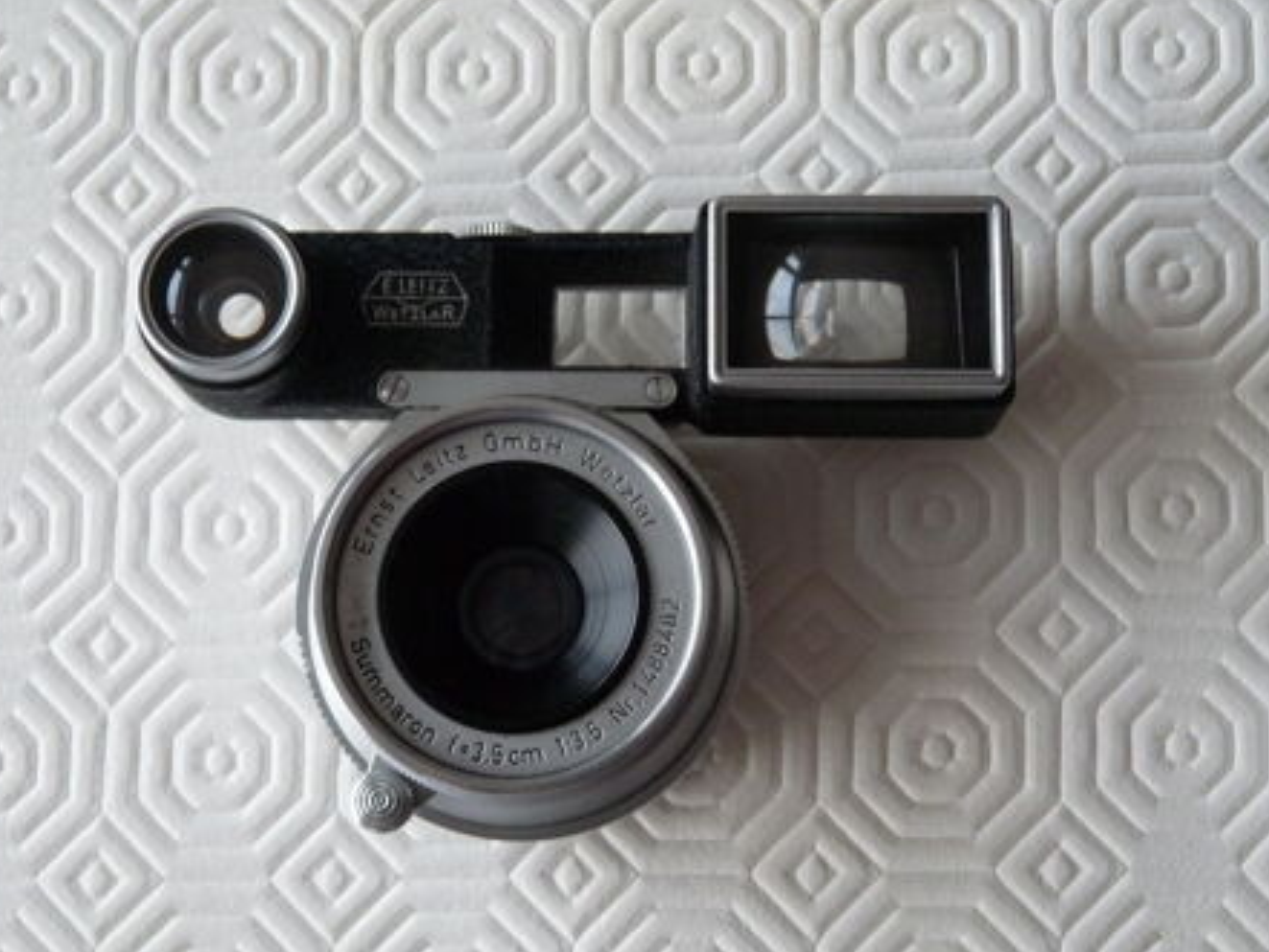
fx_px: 2273
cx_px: 601
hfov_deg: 31.2
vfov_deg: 23.7
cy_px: 483
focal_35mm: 62
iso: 400
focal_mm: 10.1
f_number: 3.2
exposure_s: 1/25
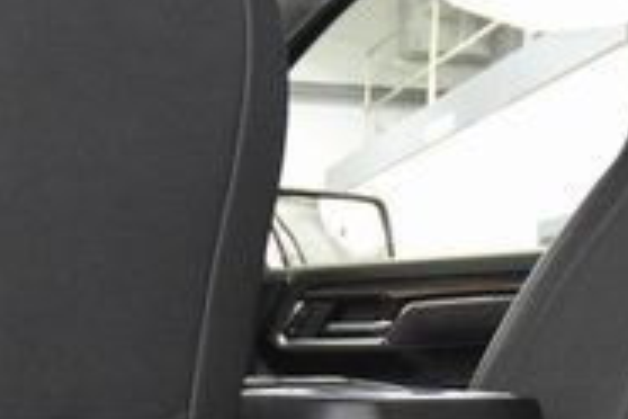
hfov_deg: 21.8
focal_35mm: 93
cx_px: 429
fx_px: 1622
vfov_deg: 14.3
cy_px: 471
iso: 3200
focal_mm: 18
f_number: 3.5
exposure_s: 1/80
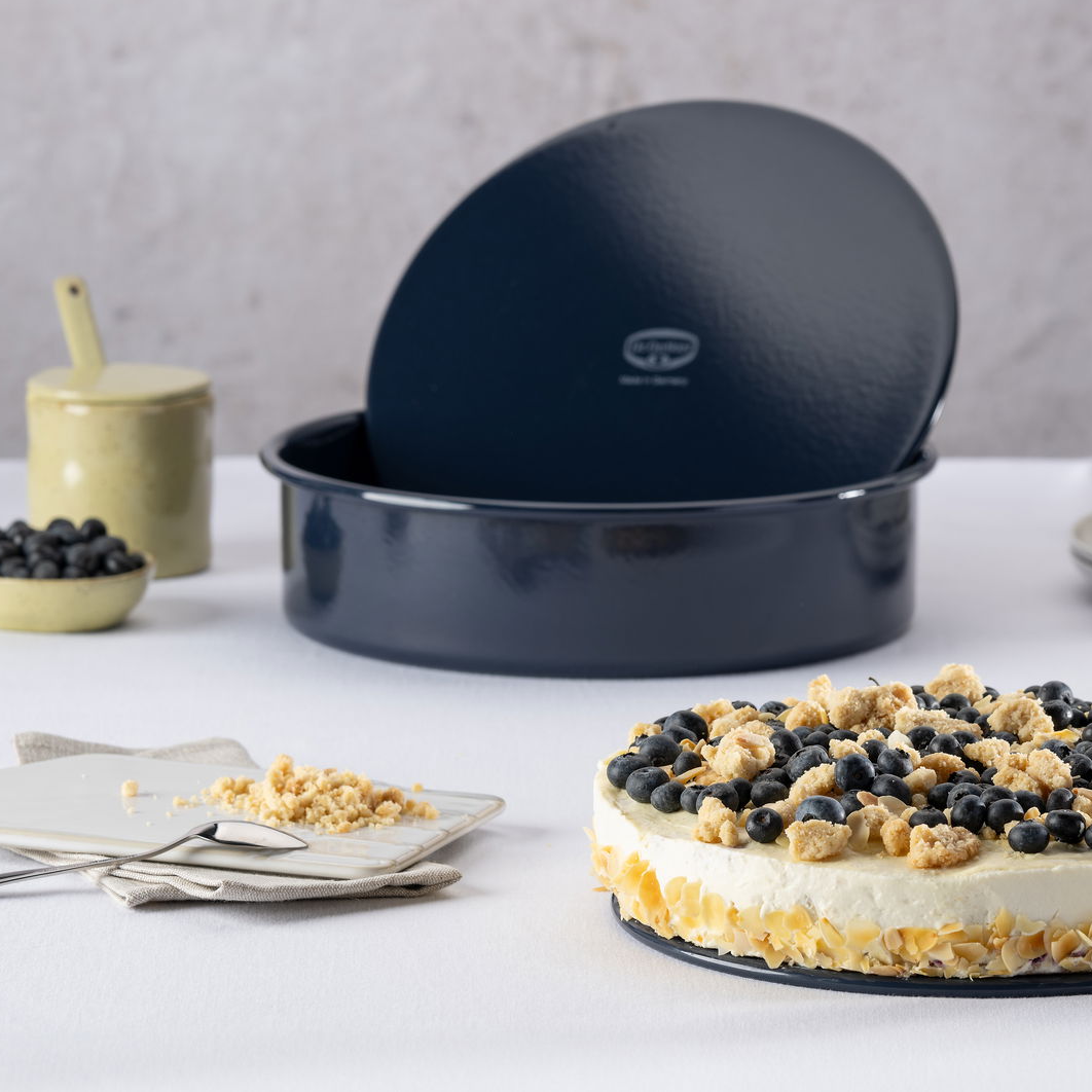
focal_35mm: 237
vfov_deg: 7.4
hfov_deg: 7.4
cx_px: 765
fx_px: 8459
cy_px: 544
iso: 32
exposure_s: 1/100
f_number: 11
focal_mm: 185
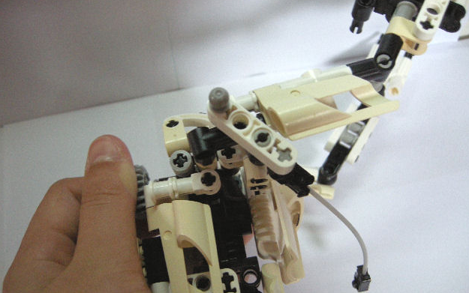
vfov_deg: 33.6
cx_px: 232
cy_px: 163
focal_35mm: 38
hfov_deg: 51.5
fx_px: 486
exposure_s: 1/62
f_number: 2.7
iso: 400
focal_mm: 7.5
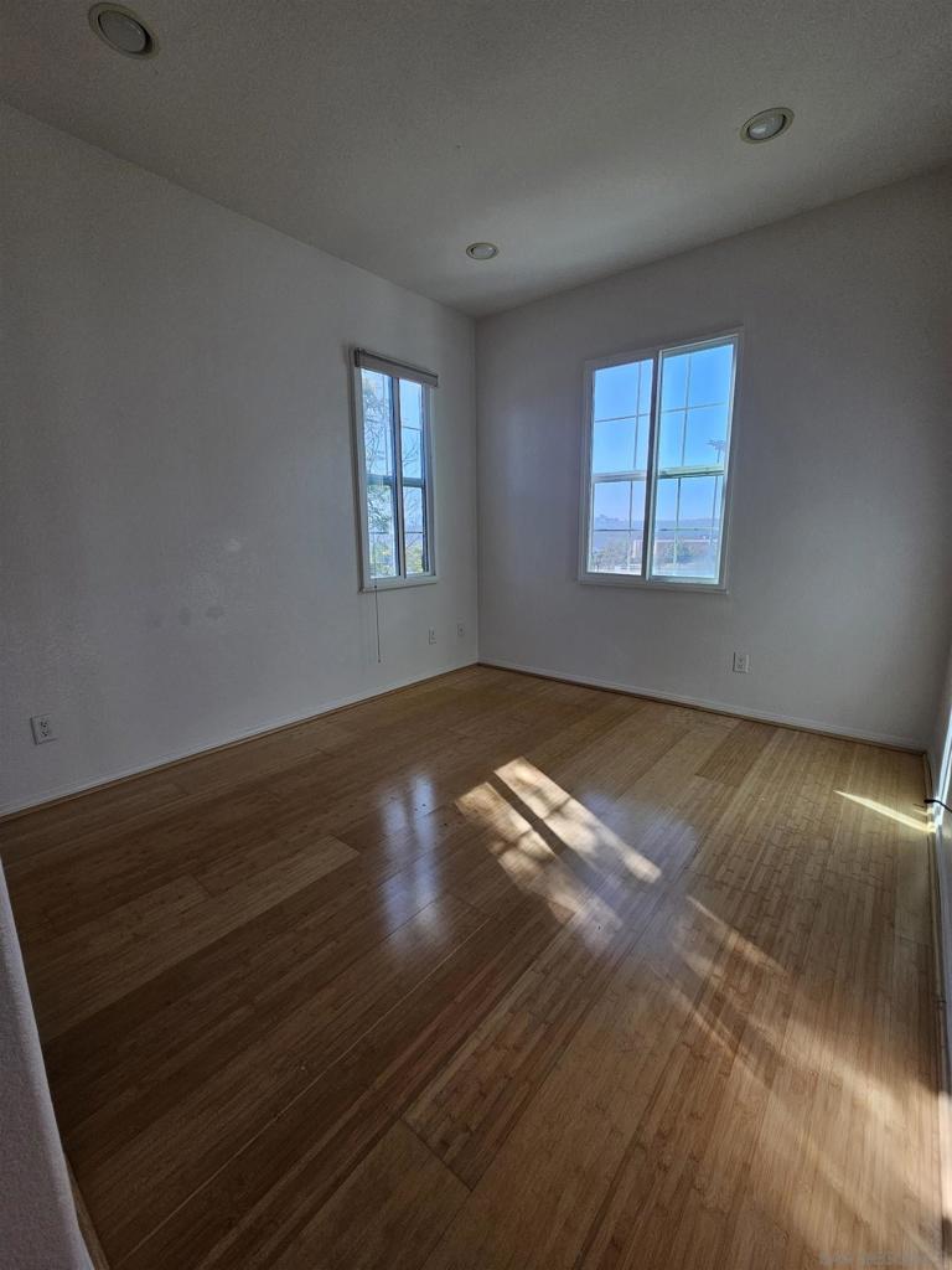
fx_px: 477
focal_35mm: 13
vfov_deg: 106.2
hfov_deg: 89.9
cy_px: 635
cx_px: 476
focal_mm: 2.2
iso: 80
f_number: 2.2
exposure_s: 1/241
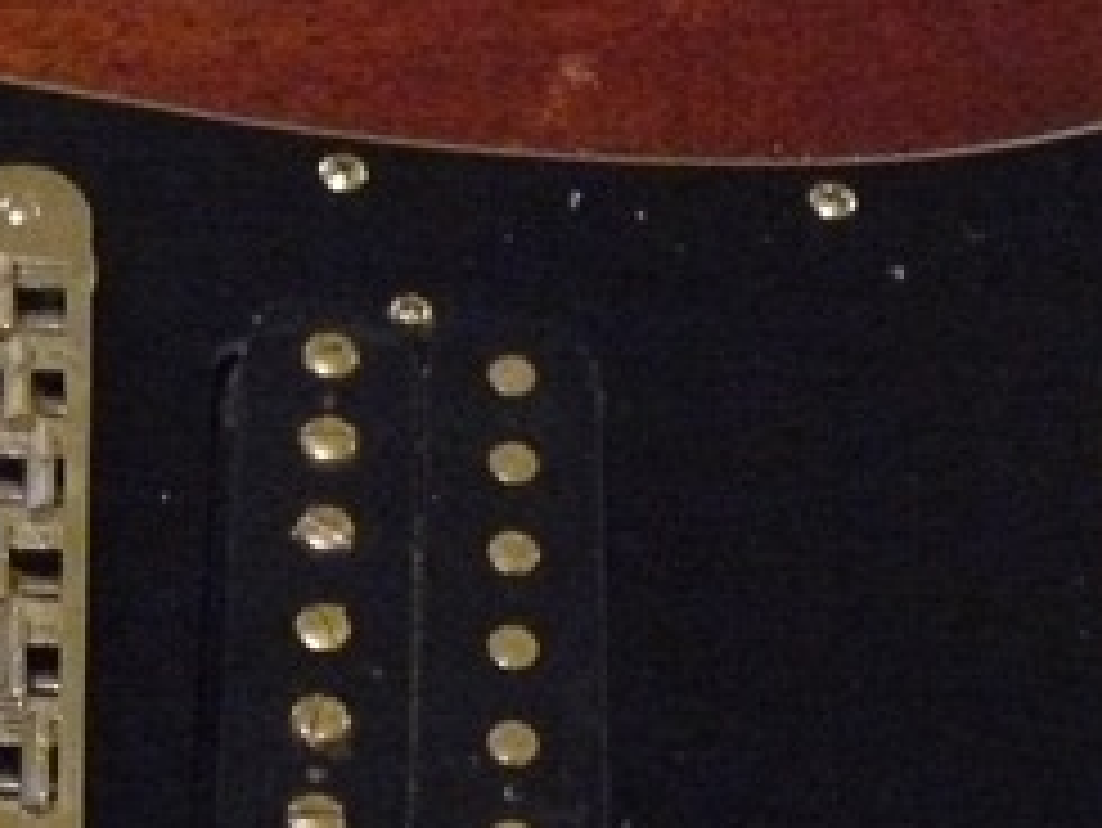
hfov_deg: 16.7
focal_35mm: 113
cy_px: 711
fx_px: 3599
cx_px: -216
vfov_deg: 13.0
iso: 800
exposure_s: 1/10
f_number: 2.8
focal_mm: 6
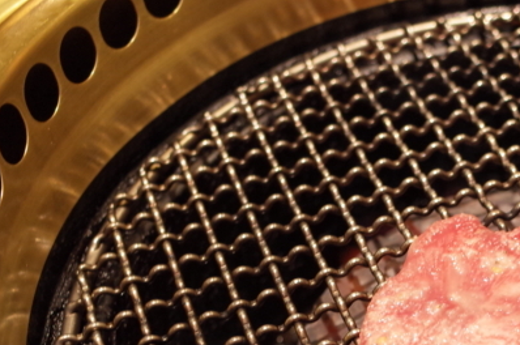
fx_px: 1038
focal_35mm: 72
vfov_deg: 17.8
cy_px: 427
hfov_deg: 26.0
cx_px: 572
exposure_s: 1/40
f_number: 2.8
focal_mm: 18.3
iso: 560
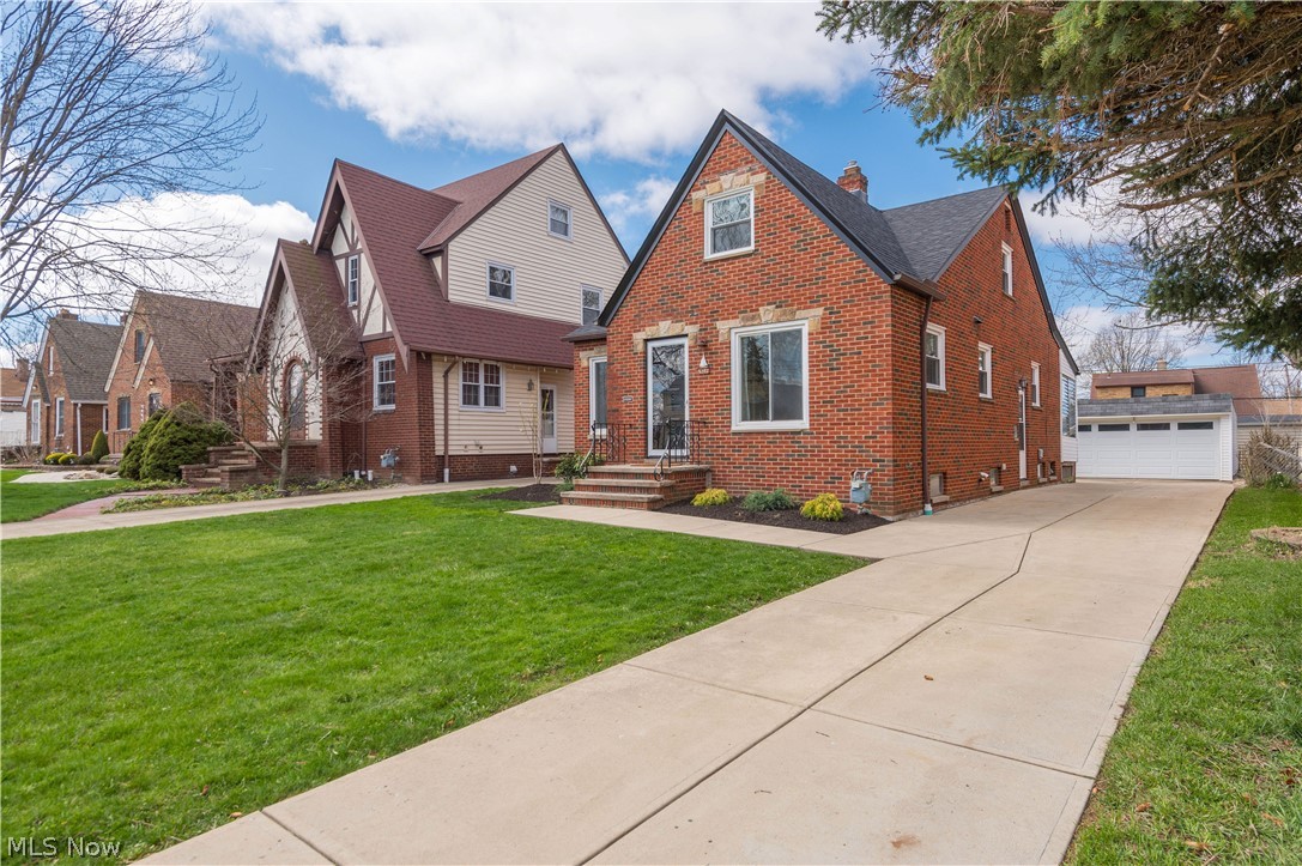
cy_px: 433
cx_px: 651
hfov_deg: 84.0
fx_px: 723
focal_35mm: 20
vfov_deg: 61.9
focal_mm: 20
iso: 200
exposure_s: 1/400
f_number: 9
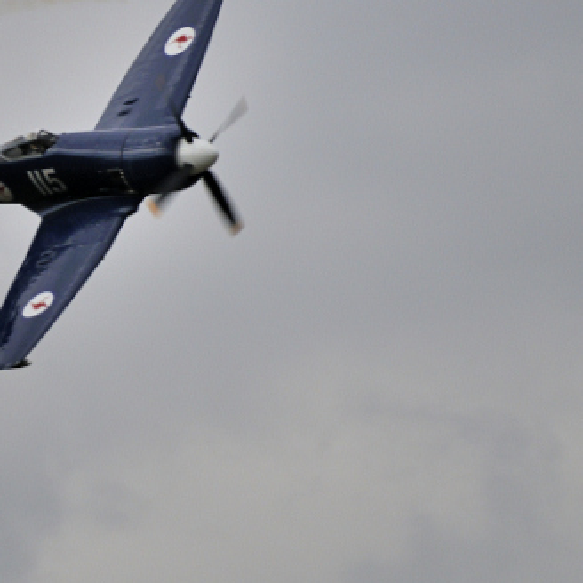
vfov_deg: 1.5
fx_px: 22160
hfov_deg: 1.5
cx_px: -199
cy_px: 174
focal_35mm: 1163
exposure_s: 1/640
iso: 200
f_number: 13
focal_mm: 300
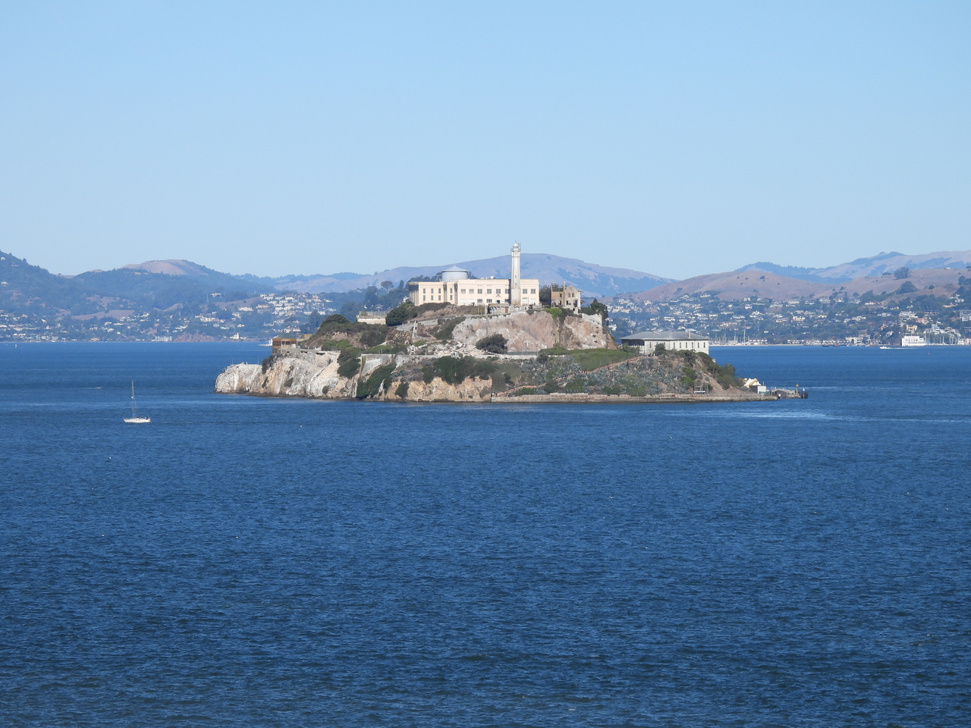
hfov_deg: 10.7
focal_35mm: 185
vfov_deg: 8.0
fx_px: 5189
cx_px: 486
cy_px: 364
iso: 100
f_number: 4.5
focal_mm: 33
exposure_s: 1/1000
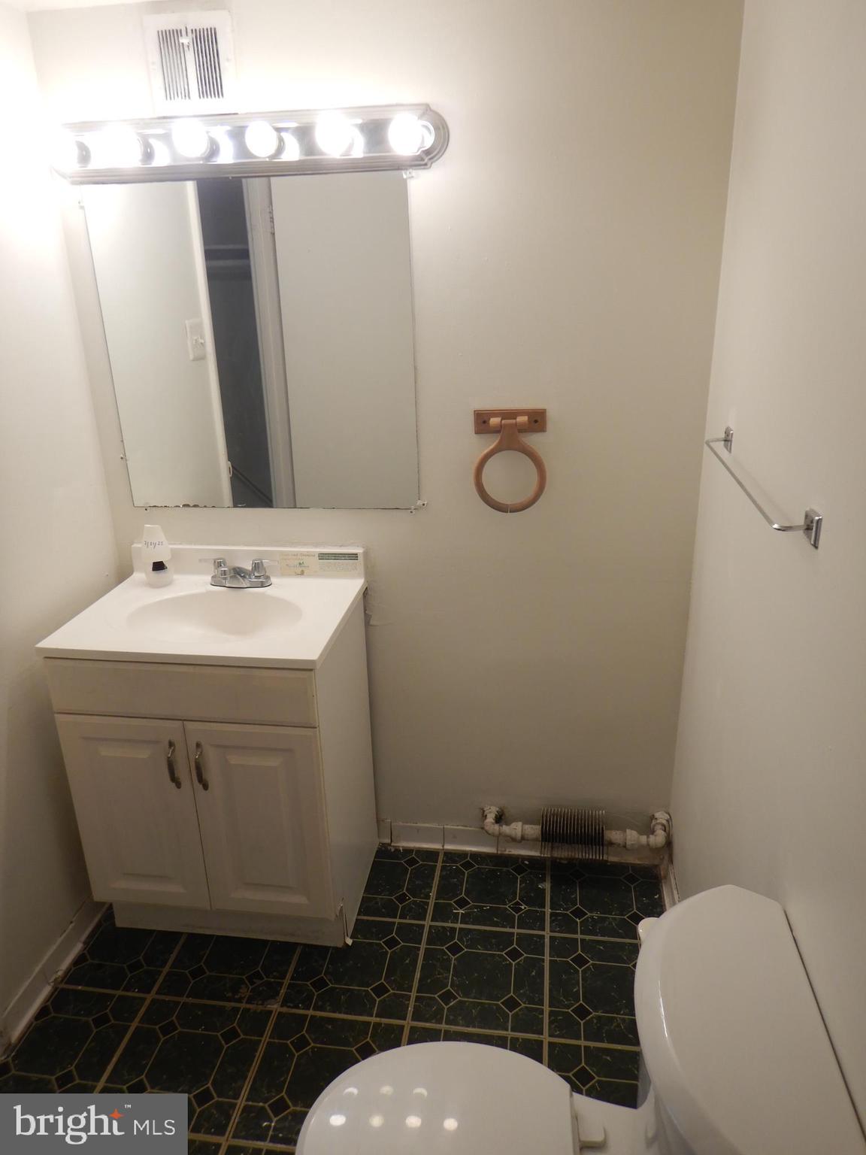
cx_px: 433
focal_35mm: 24
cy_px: 578
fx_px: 801
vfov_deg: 71.6
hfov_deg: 56.8
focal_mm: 4.3
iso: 125
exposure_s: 1/80
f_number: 2.8
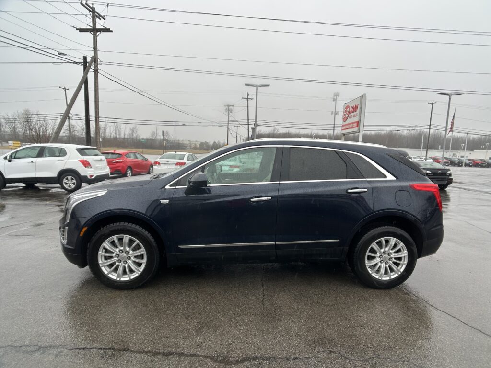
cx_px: 246
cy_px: 184
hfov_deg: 67.3
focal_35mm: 26
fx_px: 369
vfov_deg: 53.1
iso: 50
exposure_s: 1/377
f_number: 1.5
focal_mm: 5.7
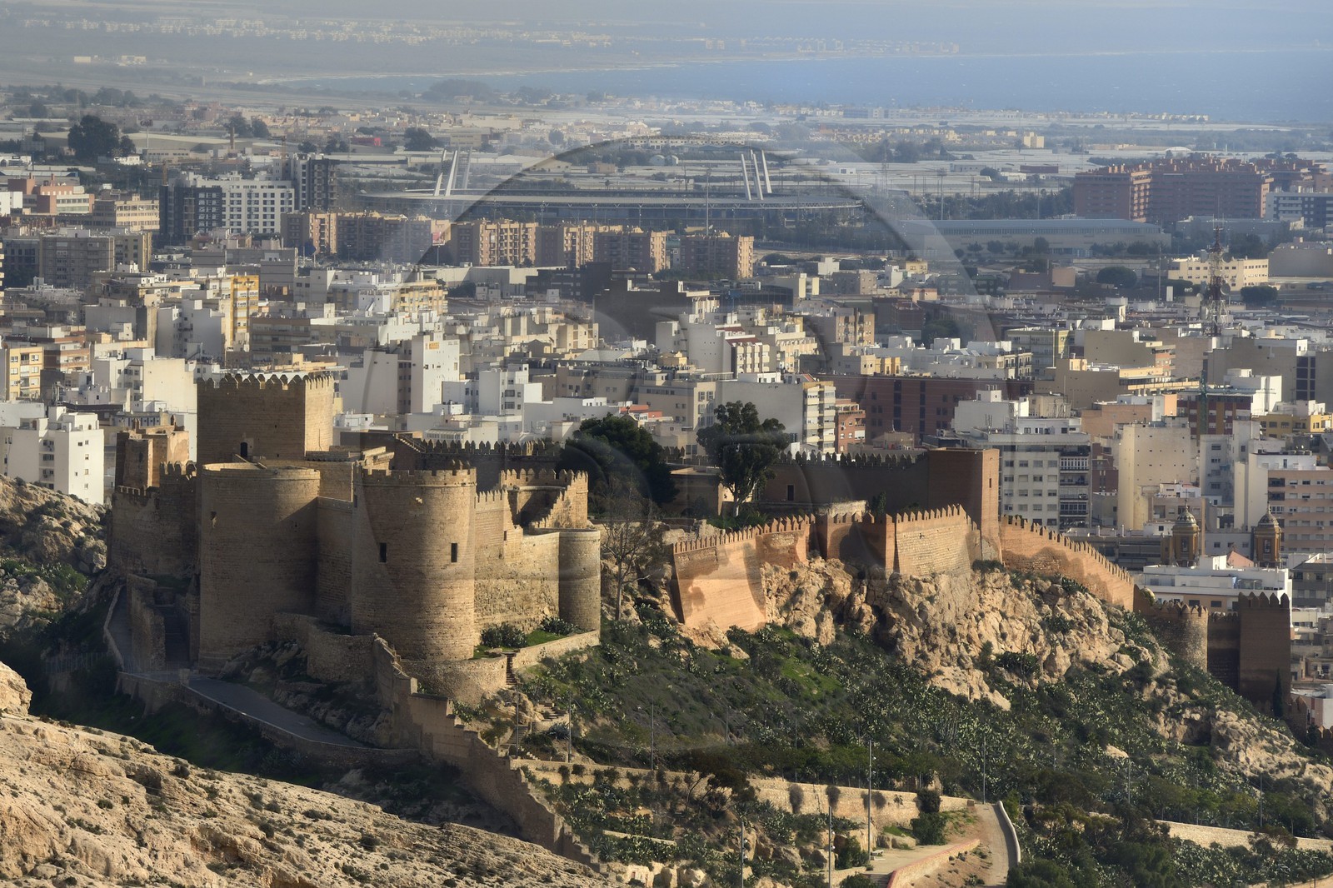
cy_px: 444
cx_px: 666
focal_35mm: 200
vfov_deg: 6.9
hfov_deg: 10.3
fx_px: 7404
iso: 400
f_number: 9
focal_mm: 200
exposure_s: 1/800
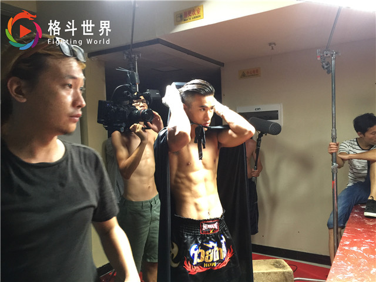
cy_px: 141
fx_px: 315
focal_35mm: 29
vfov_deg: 48.2
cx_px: 188
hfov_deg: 61.7
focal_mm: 4.15
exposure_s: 1/10
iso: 100
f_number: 2.2
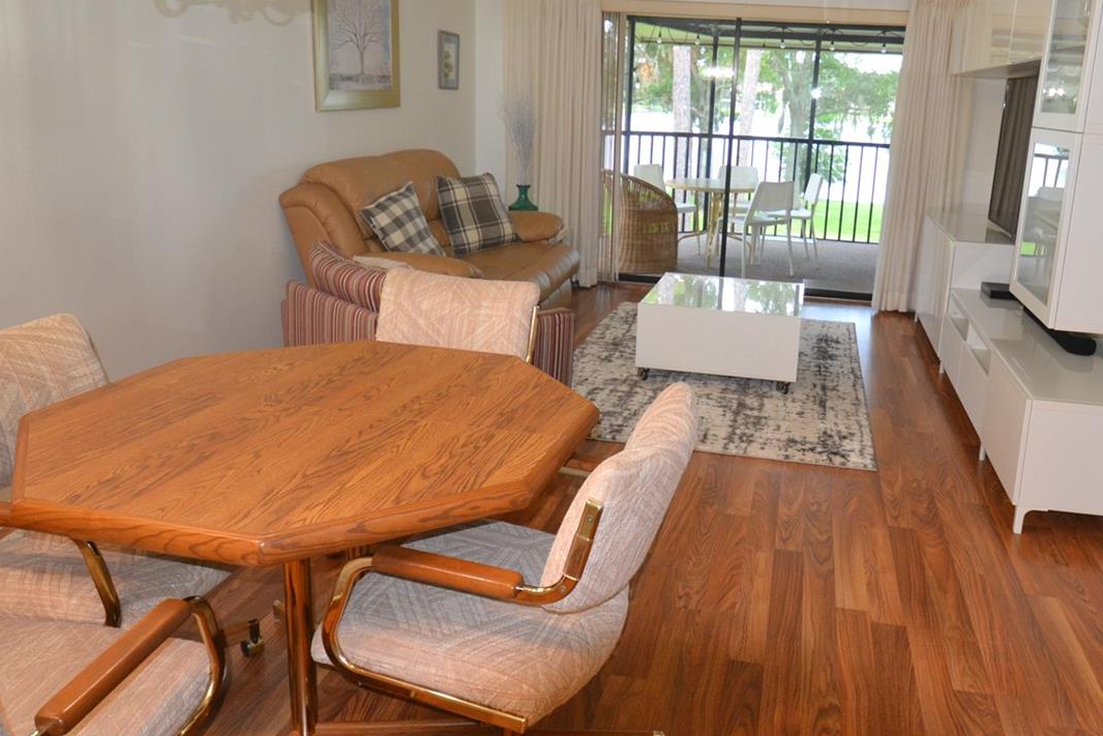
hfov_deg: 66.3
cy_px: 289
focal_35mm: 27
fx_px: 827
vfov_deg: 47.6
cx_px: 694
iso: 1100
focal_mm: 12
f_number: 3.8
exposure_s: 1/60
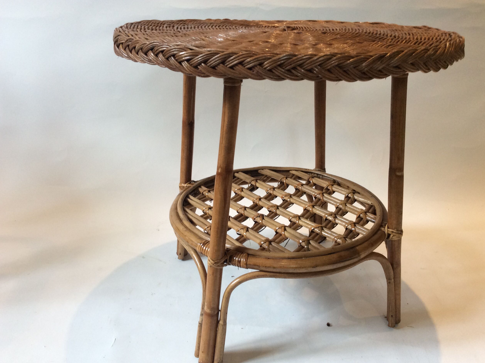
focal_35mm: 33
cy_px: 186
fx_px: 462
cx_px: 250
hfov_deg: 55.3
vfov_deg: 42.9
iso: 64
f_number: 2.4
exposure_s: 1/25
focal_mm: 3.3
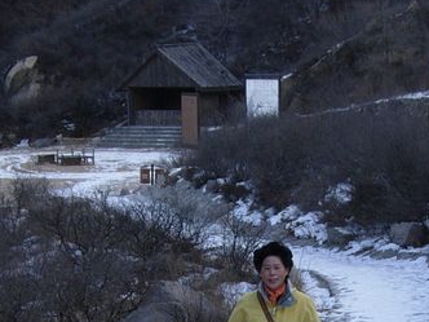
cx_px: 322
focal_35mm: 130
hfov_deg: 15.1
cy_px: 378
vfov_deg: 11.2
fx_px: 1611
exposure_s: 1/108
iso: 50
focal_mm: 7.5
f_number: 3.8
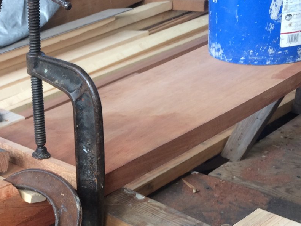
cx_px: 35
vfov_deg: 21.8
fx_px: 574
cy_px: 200
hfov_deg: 28.4
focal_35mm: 66
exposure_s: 1/30
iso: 32
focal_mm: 4.15
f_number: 2.2
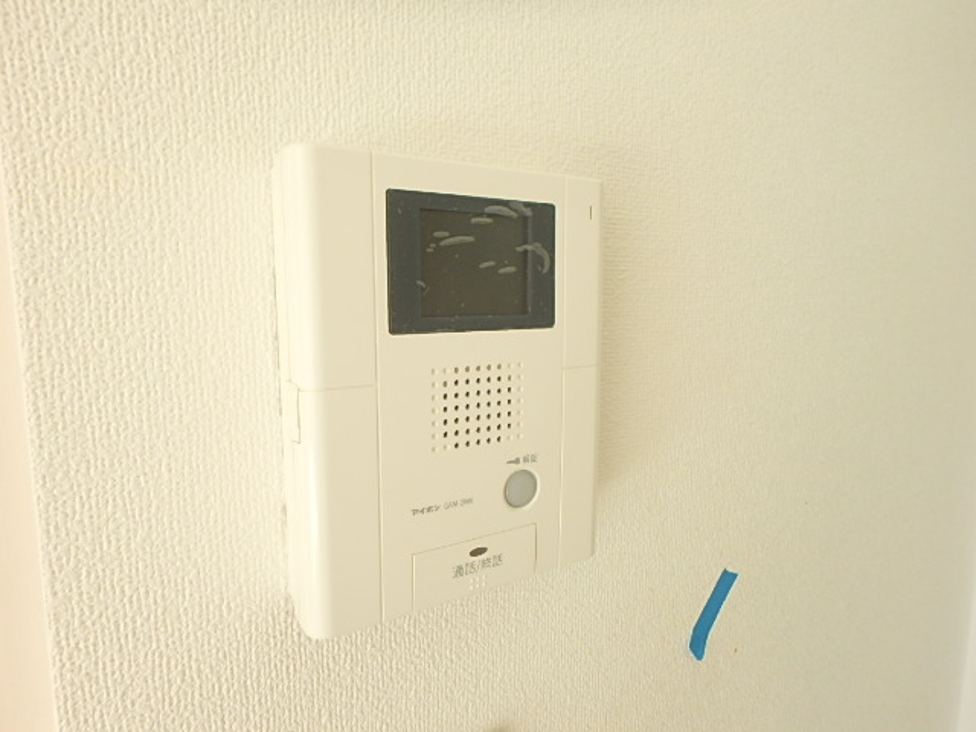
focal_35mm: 21
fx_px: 592
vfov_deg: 63.4
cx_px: 488
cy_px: 366
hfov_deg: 79.0
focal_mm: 3.7
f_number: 3.5
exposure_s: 1/60
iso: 160
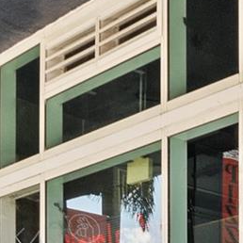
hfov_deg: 14.3
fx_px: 754
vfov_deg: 15.8
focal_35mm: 95
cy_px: 429
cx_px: 526
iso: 200
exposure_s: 1/125
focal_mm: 12
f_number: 8
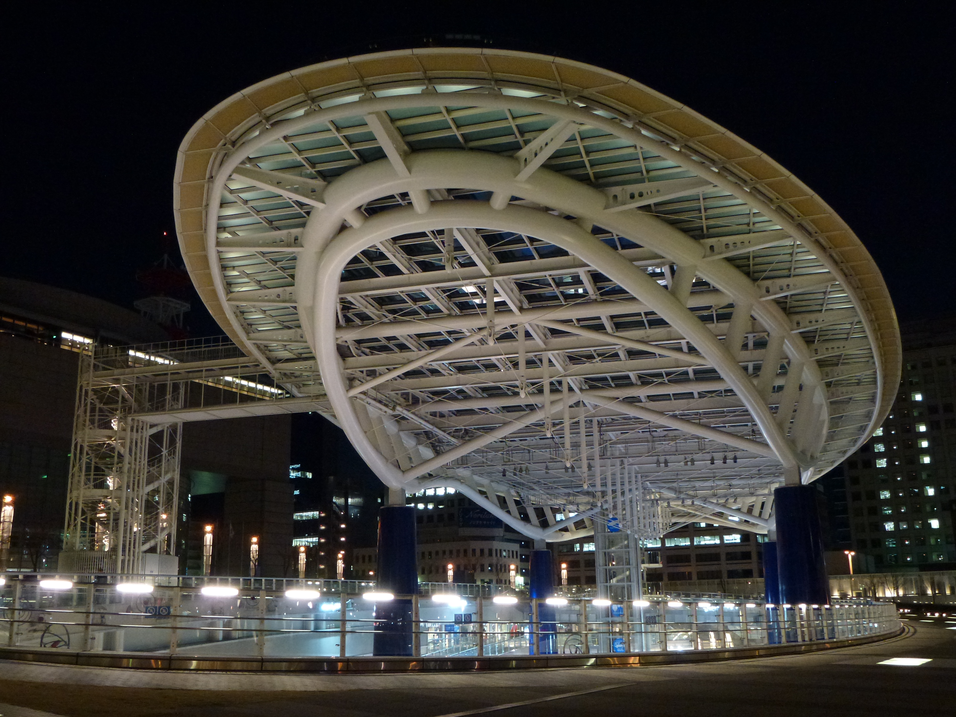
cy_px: 358
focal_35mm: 33
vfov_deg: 42.9
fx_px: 911
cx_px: 478
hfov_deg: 55.4
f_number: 3.6
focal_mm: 5.9
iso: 400
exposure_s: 1/4
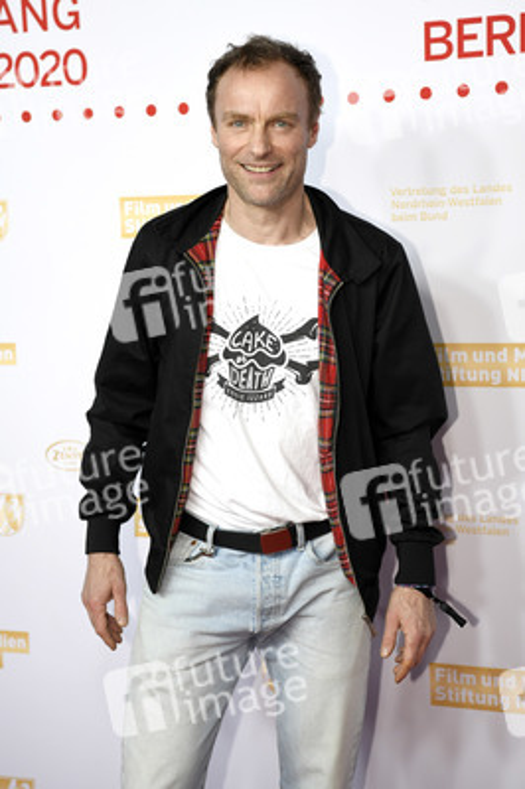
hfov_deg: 19.4
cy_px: 394
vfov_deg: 28.9
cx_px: 262
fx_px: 1534
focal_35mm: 70
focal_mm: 70
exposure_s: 1/500
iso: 800
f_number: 4
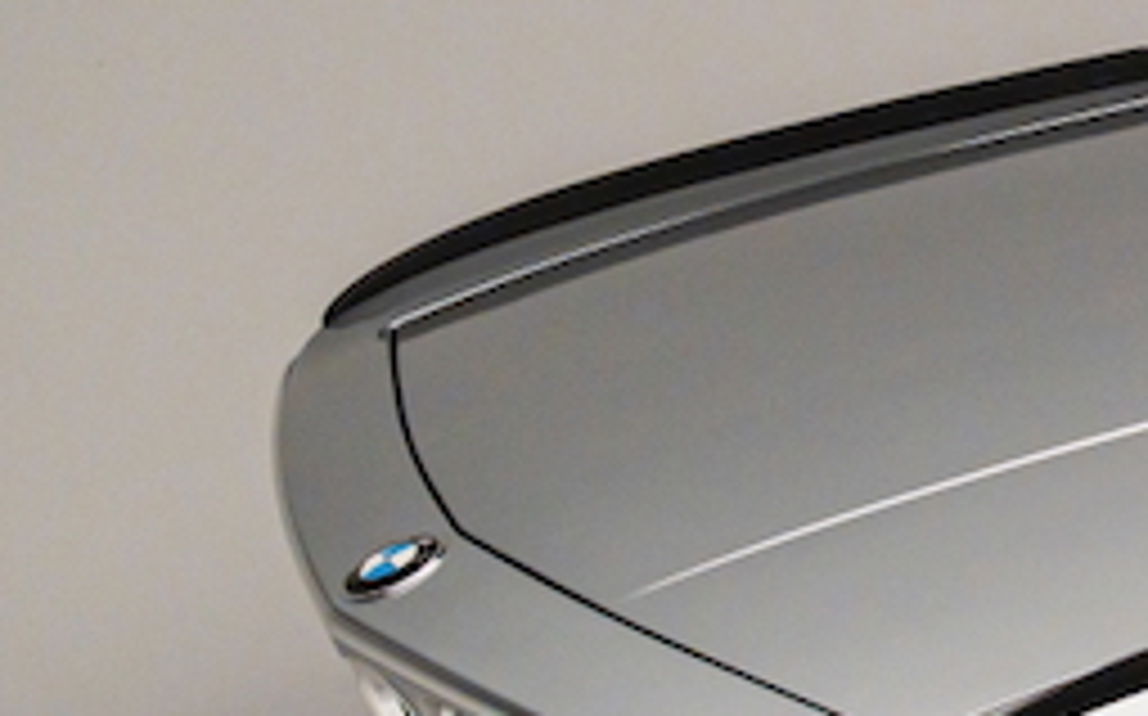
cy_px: 554
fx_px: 8068
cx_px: 2598
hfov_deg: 7.7
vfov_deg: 5.1
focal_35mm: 258
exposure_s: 1/100
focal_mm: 50.4
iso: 1600
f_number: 4.5
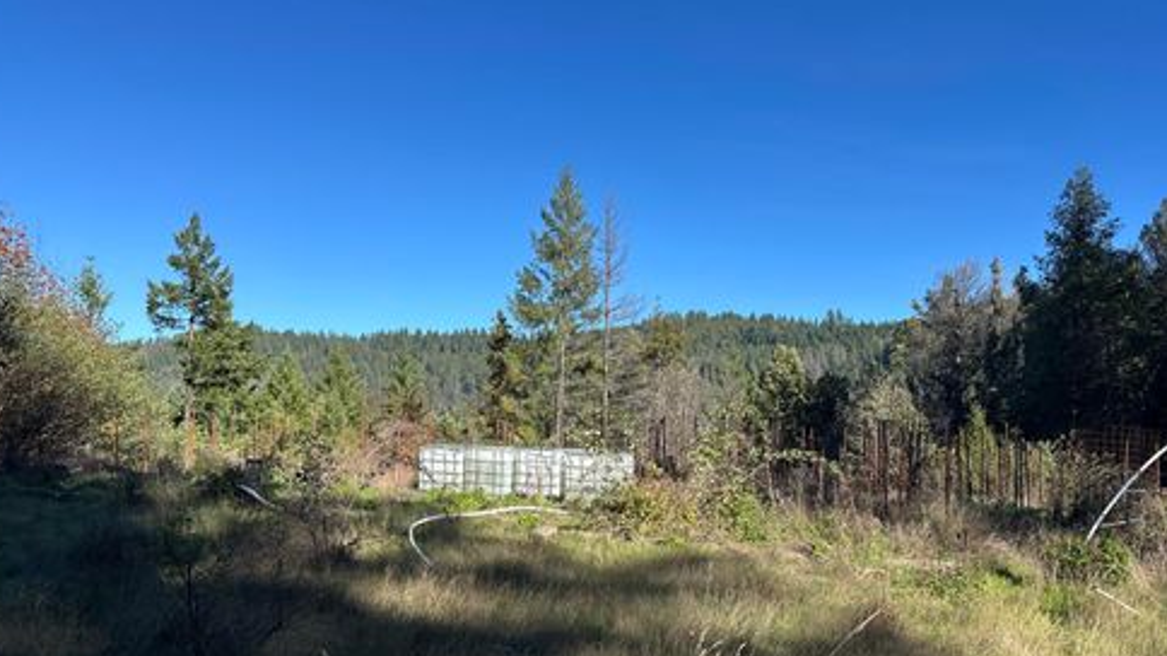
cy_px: 399
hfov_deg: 69.9
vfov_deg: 42.6
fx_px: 835
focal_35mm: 27
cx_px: 567
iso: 80
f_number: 1.78
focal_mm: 6.86
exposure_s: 1/3155
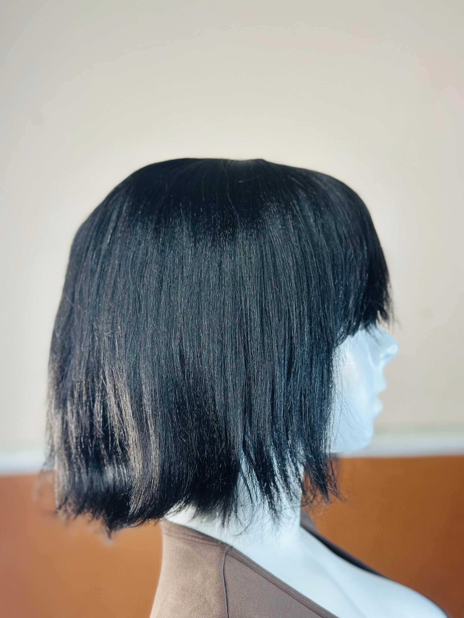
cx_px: 232
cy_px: 309
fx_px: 858
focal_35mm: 48
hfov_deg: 30.3
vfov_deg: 39.7
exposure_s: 1/100
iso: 80
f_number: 1.78
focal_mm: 6.86
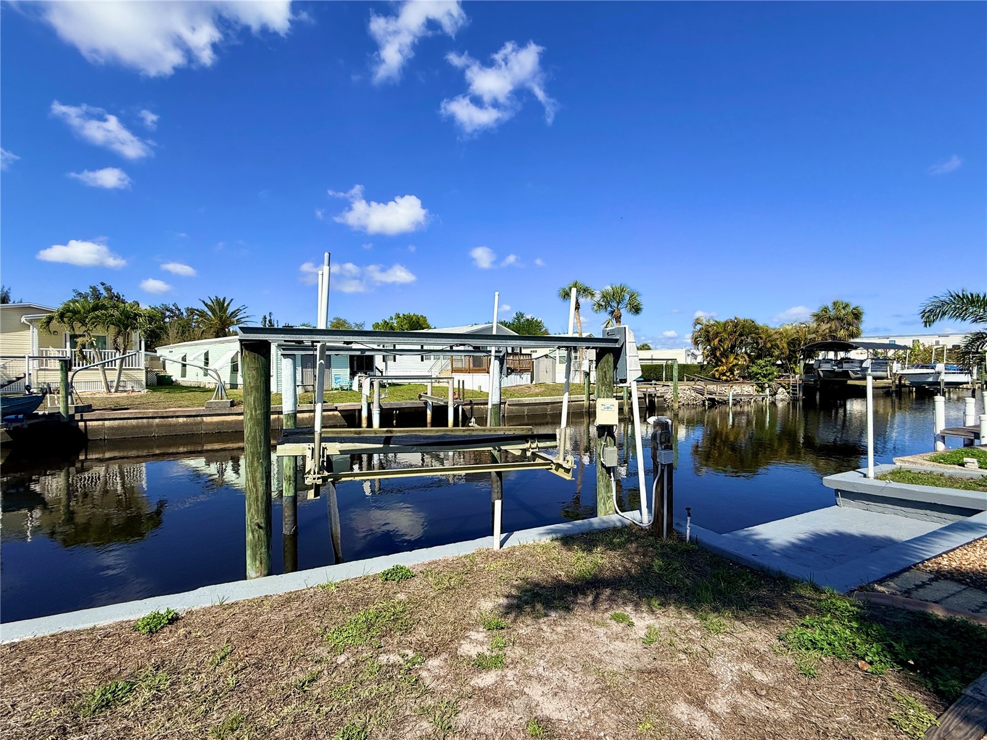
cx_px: 494
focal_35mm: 14
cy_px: 370
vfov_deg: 85.7
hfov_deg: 102.1
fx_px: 399
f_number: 2.2
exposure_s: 1/3891
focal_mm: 2.22
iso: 50
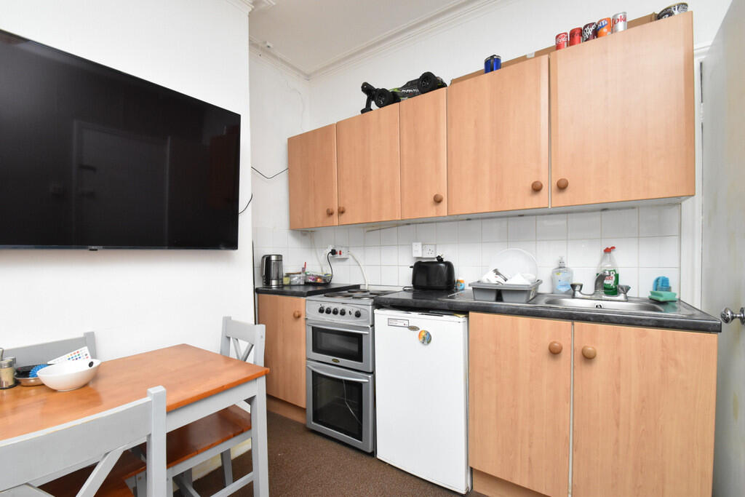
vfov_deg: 77.3
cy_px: 248
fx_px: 310
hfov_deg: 100.4
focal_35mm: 15
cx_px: 372
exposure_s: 1/60
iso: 2000
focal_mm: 10
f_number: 10
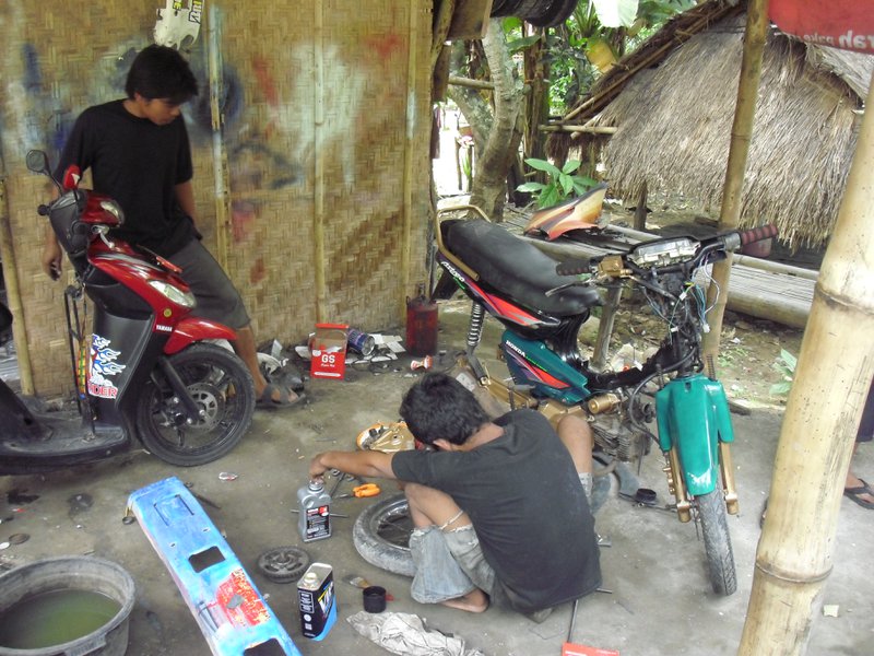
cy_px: 328
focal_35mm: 38
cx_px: 437
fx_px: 959
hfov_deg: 49.0
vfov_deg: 37.7
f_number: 2.8
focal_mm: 6.2
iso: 200
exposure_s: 1/100
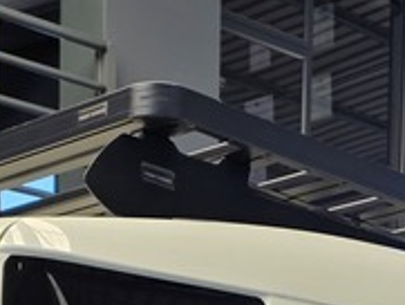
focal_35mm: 130
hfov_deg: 15.1
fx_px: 1522
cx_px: 119
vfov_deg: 10.1
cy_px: 711
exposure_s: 1/359
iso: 40
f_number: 1.7
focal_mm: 6.25
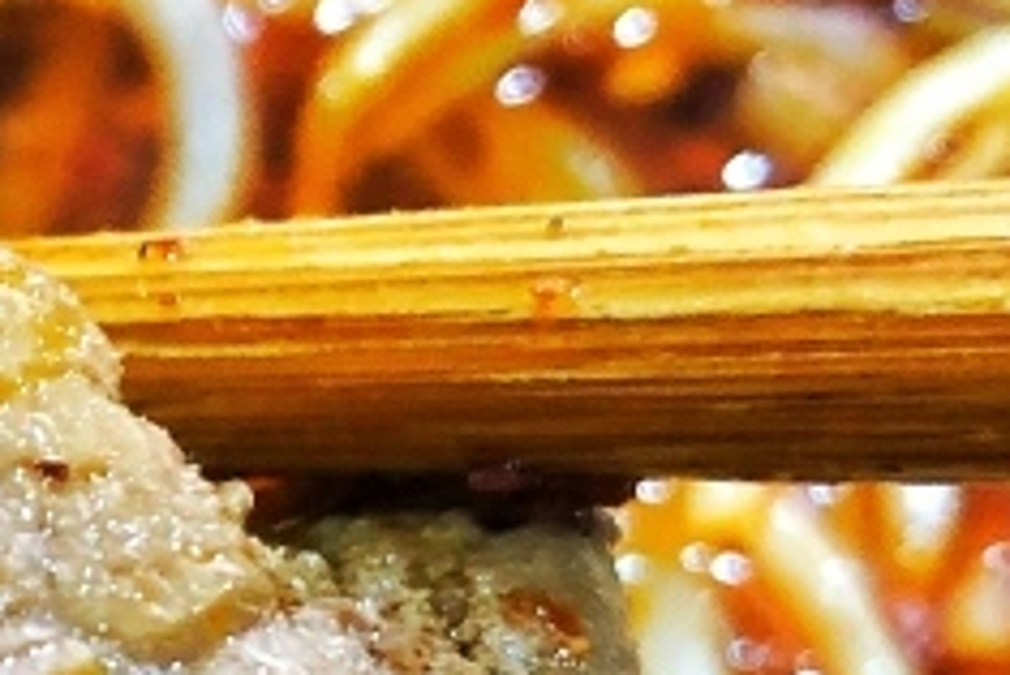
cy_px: 658
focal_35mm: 127
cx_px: -503
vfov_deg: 10.7
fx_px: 3565
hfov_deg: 15.0
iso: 64
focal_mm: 3.99
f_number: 1.8
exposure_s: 1/15
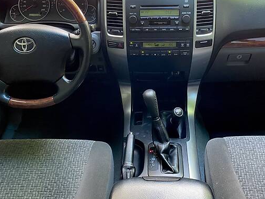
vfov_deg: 35.0
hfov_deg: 45.7
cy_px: 77
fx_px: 314
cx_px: 147
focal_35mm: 41
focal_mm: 4.2
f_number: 1.8
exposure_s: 1/60
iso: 160
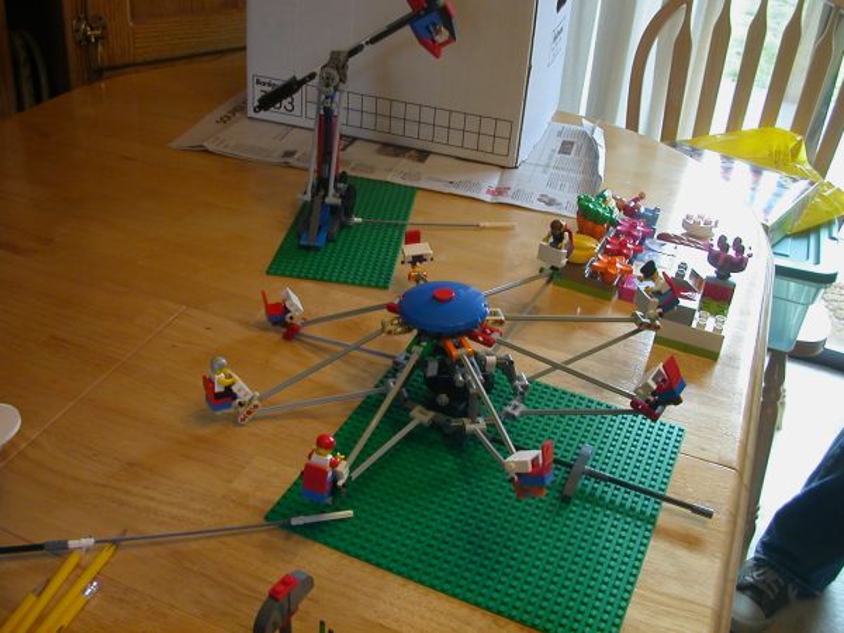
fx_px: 902
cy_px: 316
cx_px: 422
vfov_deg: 38.7
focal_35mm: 37
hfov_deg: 50.1
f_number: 2.7
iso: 100
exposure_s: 1/27.5
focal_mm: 5.6
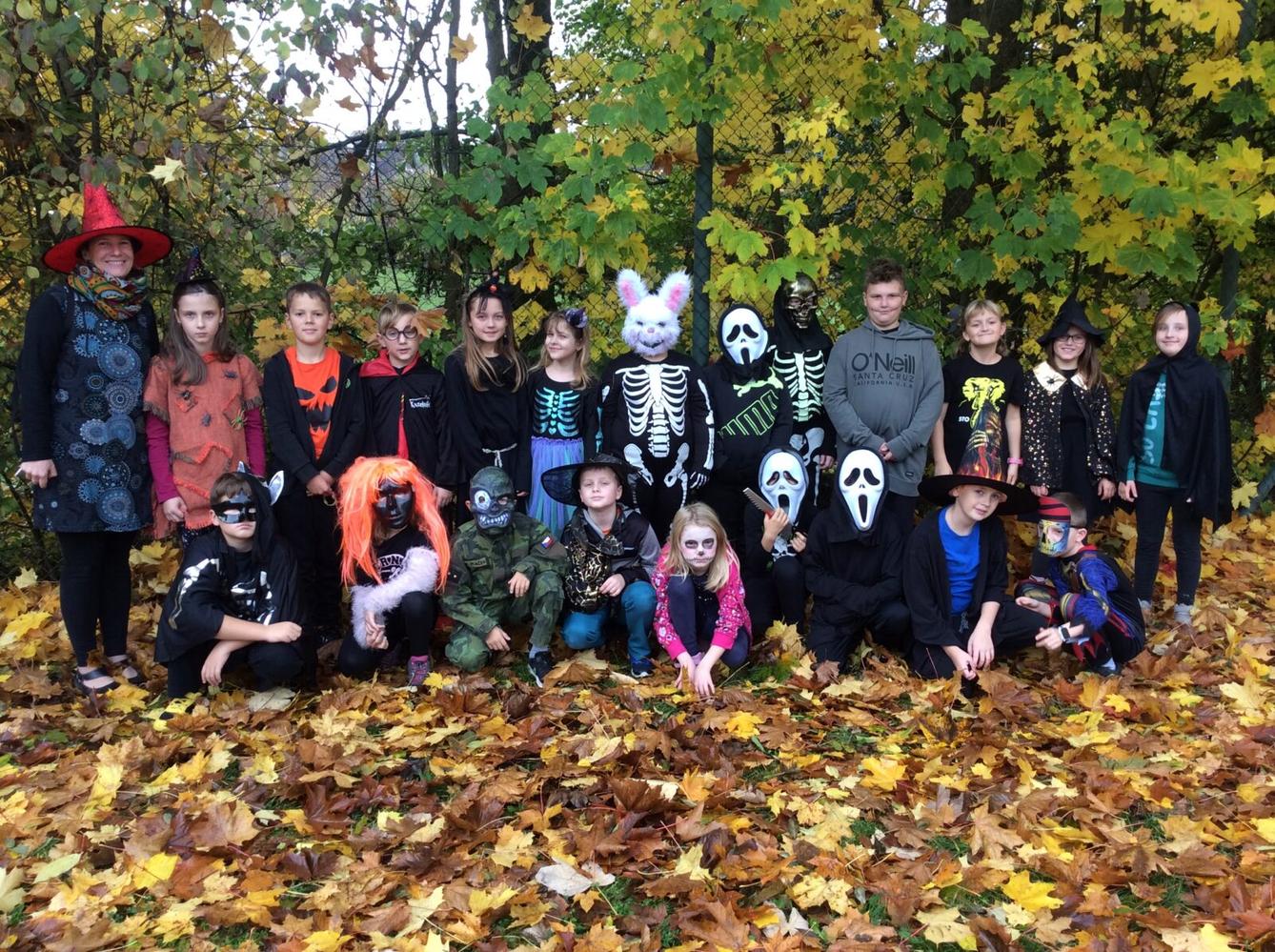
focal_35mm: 32
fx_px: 1177
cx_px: 638
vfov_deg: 44.0
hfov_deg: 56.9
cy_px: 476
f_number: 2.4
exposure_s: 1/100
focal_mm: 3.3
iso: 40
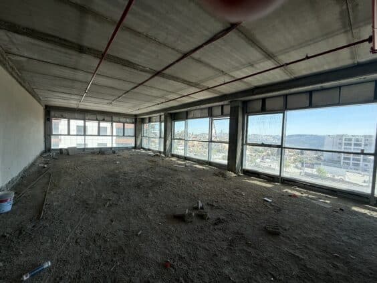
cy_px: 142
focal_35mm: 14
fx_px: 152
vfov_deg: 85.7
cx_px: 188
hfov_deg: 102.1
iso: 64
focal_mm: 2.22
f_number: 2.2
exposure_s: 1/522
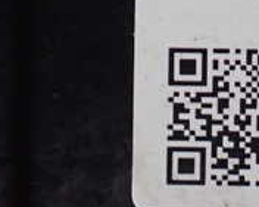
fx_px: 767
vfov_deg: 14.7
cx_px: 330
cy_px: -68
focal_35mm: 100
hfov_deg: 18.0
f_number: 2.3
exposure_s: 1/60
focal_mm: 5.4
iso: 800
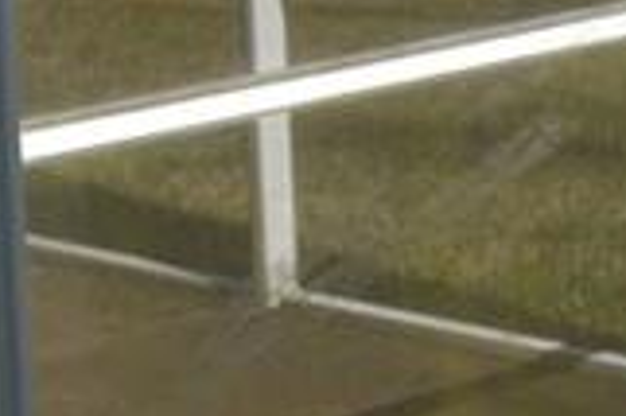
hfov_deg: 11.0
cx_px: 1182
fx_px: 2988
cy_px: -548
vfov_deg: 7.5
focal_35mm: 172
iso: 100
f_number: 7.1
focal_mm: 18
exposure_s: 1/200
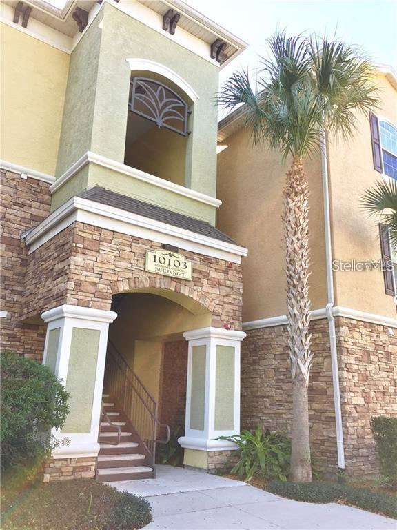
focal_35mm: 29
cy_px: 265
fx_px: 443
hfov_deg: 48.2
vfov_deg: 61.7
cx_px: 198
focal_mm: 4.15
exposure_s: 1/120
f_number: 2.2
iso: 32
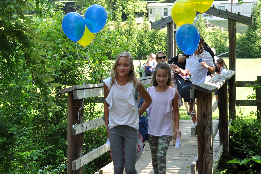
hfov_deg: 26.0
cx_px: 128
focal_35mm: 78
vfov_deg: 17.4
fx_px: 565
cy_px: 87
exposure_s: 1/125
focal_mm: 34
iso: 250
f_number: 5.6
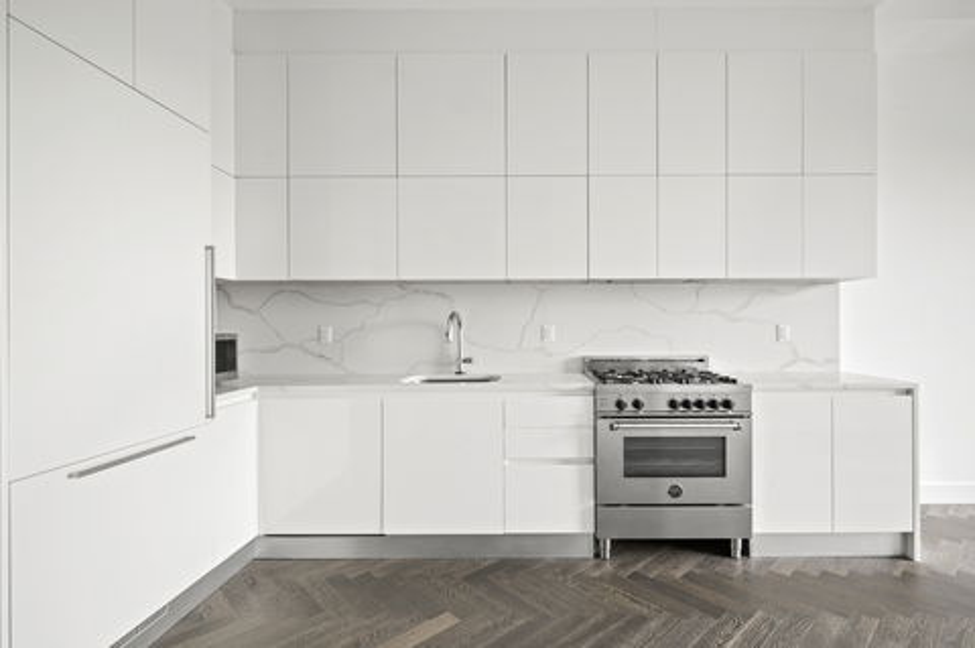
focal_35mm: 16
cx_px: 488
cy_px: 324
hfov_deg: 96.8
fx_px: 433
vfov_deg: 73.6
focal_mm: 16
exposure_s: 1/6
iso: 200
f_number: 11
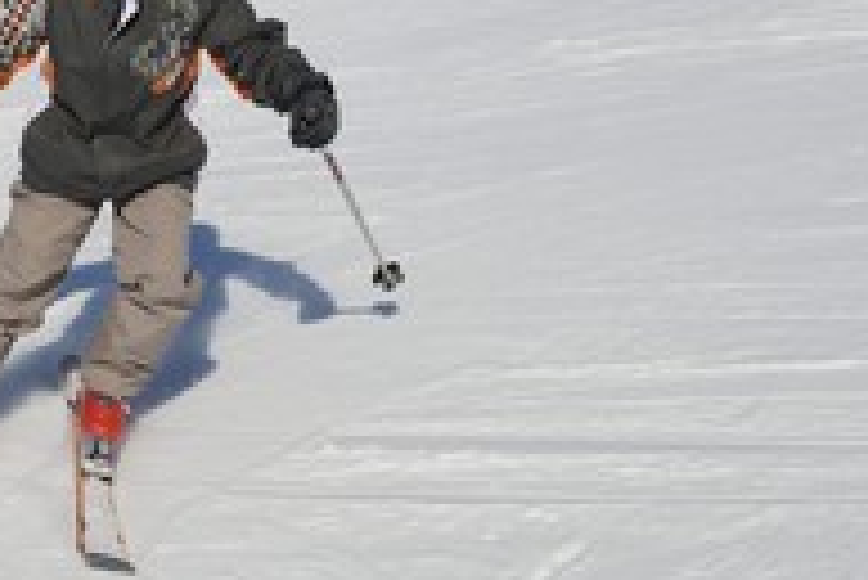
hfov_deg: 31.6
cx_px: 283
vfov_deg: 21.0
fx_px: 1520
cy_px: 18
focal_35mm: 63
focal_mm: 29
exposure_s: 1/800
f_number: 10
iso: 200
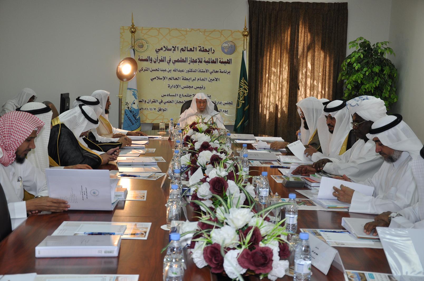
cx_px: 212
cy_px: 140
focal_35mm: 52
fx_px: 618
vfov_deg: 25.7
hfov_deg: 37.9
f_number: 5
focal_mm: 35
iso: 400
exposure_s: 1/80
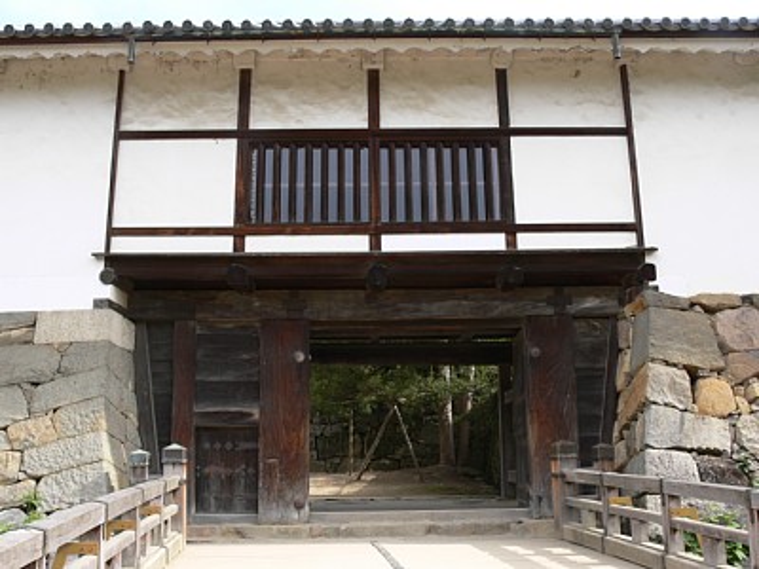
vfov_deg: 40.7
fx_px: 767
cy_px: 284
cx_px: 380
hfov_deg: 52.6
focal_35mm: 35
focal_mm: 7.4
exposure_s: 1/125
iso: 80
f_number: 5.6
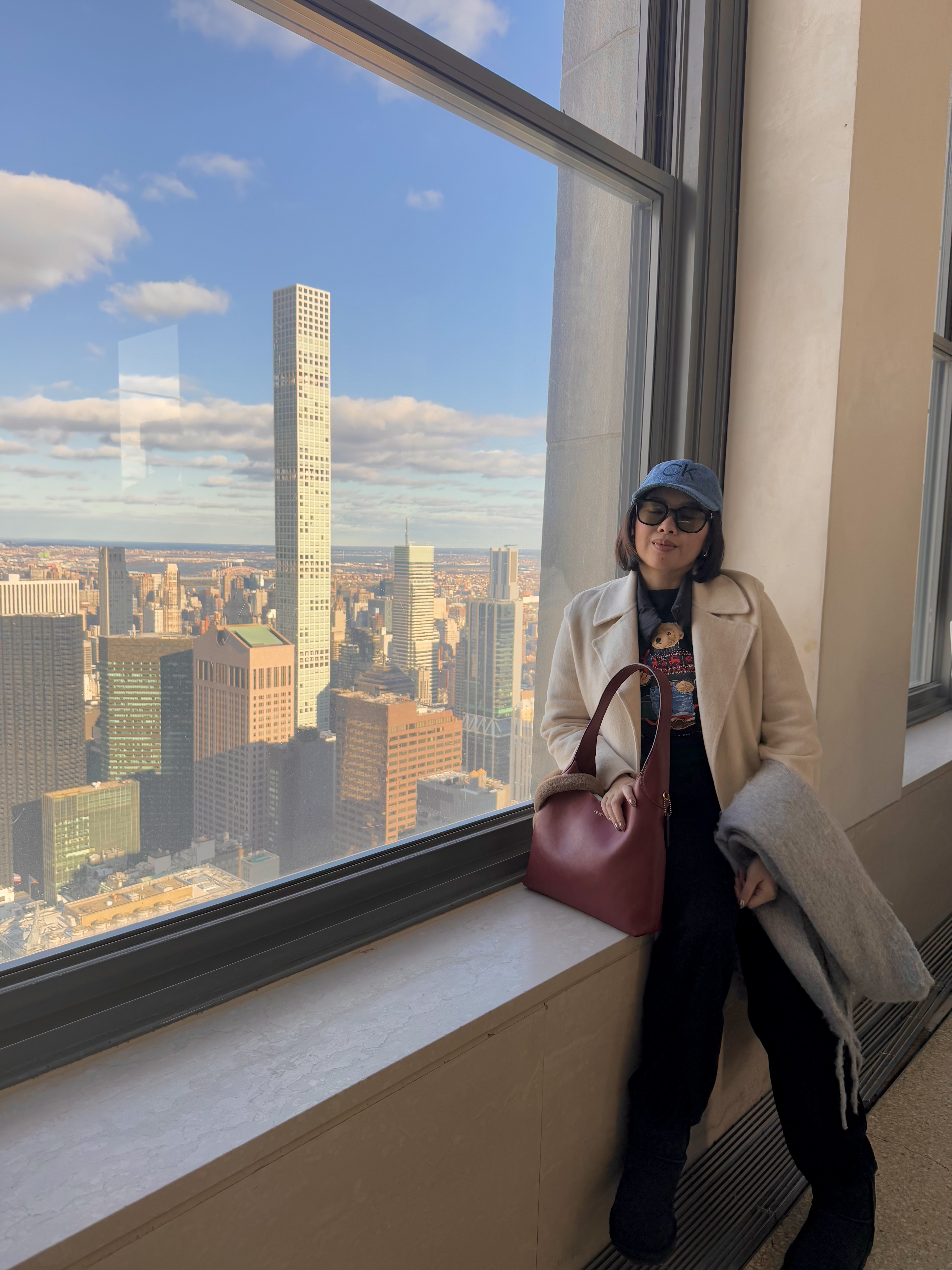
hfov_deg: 56.8
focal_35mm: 24
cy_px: 635
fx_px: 880
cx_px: 476
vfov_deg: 71.6
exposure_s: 1/501
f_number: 1.78
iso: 100
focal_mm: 6.76
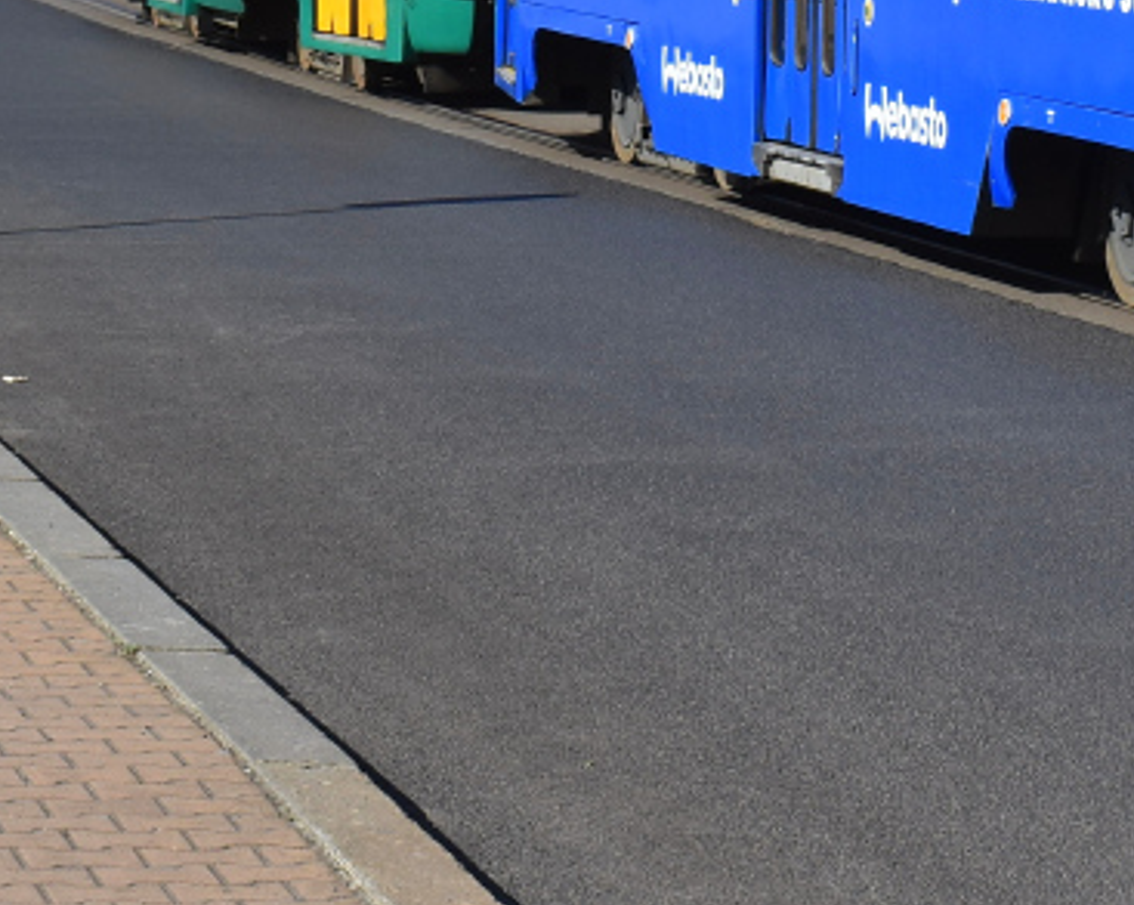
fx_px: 5187
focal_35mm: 155
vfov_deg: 9.7
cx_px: 1156
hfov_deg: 12.3
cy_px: -397
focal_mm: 31
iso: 200
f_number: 10
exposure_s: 1/400
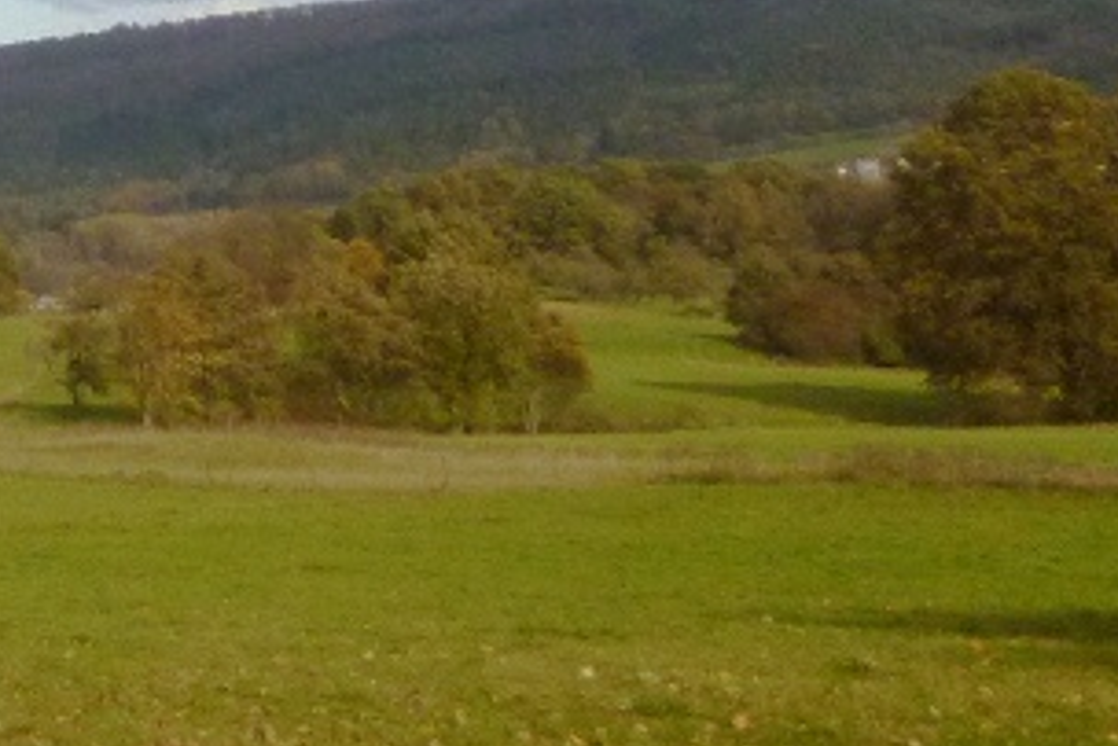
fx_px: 3045
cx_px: -456
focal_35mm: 98
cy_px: -268
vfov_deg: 13.4
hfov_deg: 18.8
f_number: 9
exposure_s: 1/250
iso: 250
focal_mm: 5
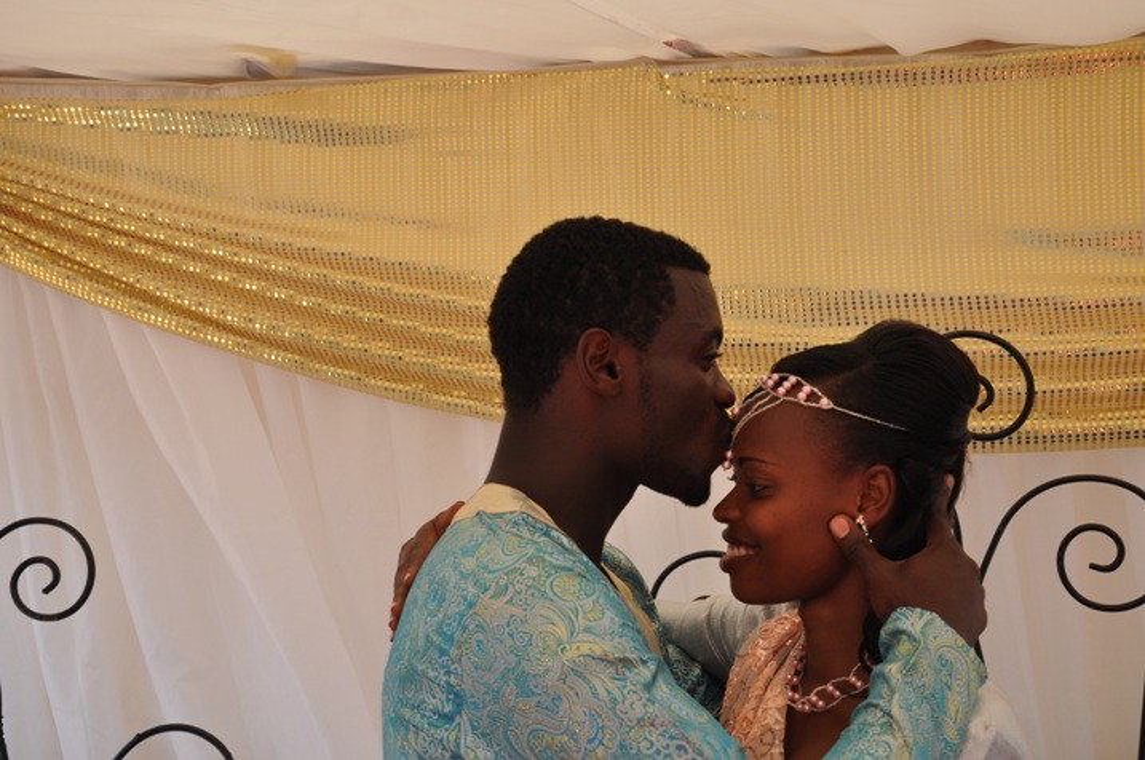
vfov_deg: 20.1
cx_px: 572
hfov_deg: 29.9
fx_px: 2144
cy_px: 380
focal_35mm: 68
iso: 500
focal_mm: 45
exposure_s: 1/320
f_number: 9
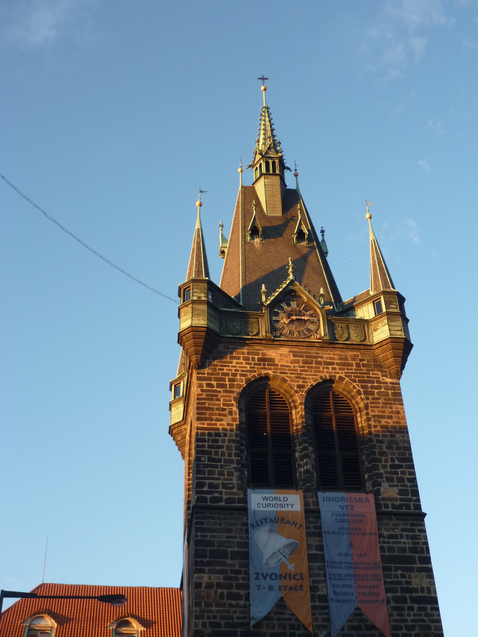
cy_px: 318
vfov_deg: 40.4
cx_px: 239
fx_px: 865
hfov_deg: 30.9
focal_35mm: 47
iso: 200
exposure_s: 1/80
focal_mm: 8.4
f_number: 4.5
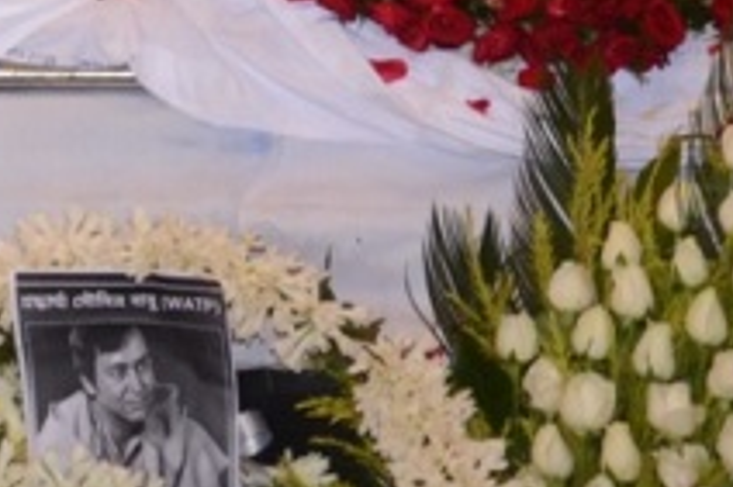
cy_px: -421
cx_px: -163
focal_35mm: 226
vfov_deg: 5.9
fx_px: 4598
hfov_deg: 9.0
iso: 800
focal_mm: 40
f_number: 5.6
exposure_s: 1/125
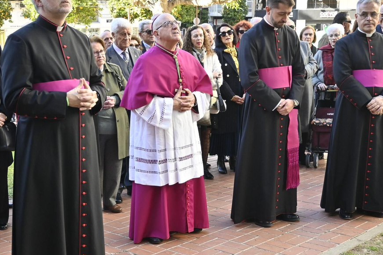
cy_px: 140
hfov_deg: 36.2
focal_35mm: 55
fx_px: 585
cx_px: 176
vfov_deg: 24.6
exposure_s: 1/400
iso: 500
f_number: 3.8
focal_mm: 20
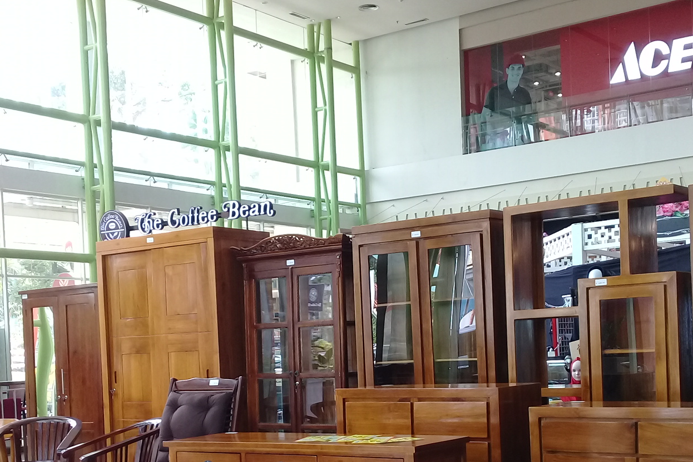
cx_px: 379
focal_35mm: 53
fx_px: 1020
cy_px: 371
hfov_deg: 37.5
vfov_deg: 25.1
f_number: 2.2
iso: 50
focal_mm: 3.3
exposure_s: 1/50
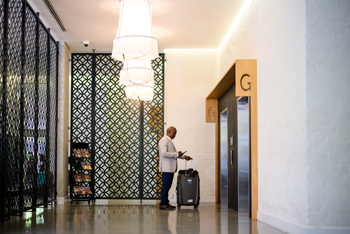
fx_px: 486
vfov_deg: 27.0
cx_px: 175
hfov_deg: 39.6
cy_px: 117
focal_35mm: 50
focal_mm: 50
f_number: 1.2
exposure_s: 1/500
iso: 1600
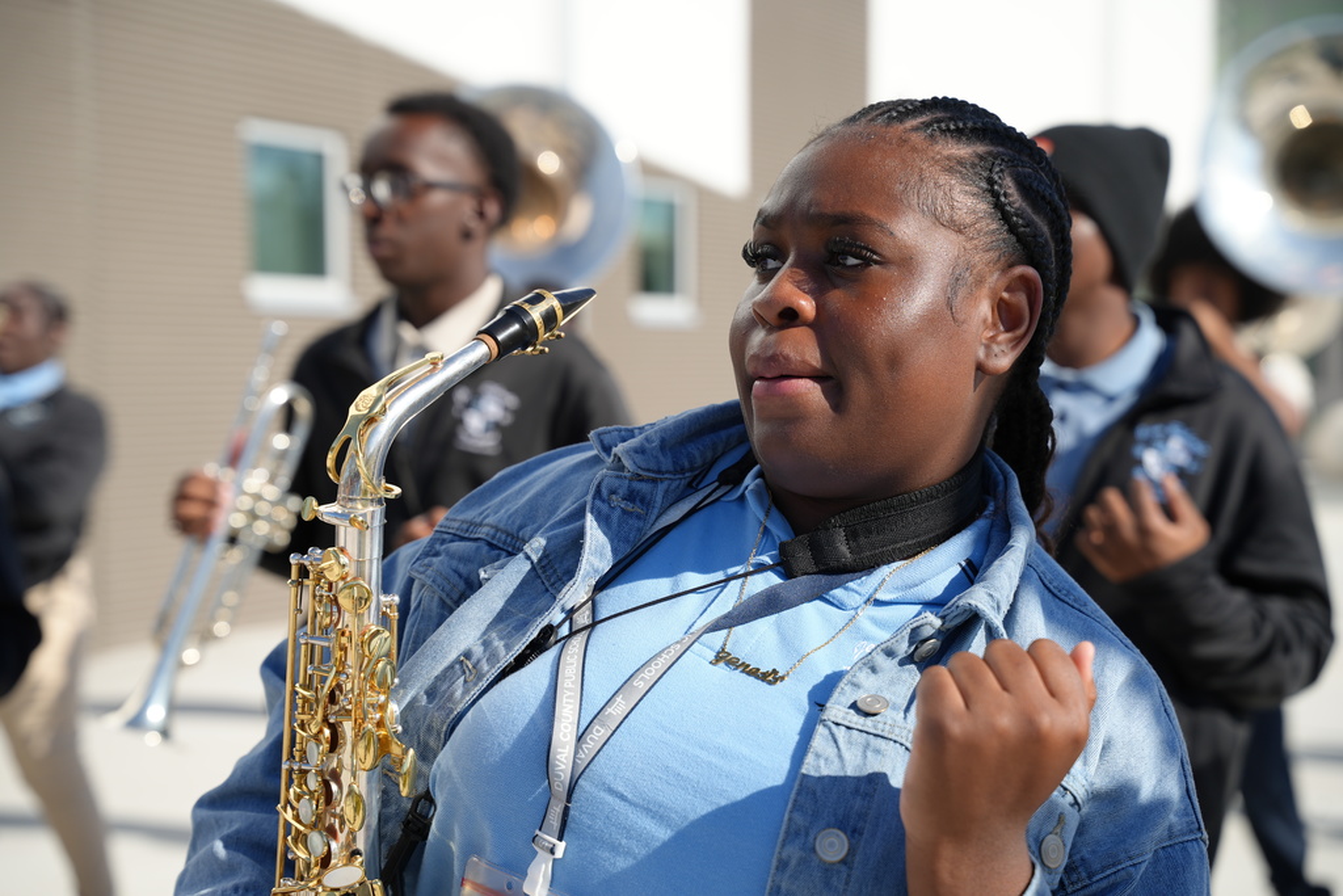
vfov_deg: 19.5
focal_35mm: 70
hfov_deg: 28.8
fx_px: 2612
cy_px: 448
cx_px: 672
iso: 100
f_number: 4.5
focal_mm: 70
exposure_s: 1/1000
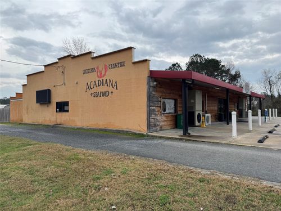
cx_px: 140
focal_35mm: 24
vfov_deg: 56.8
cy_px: 106
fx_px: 195
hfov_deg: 71.6
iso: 80
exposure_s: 1/1311
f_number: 1.78
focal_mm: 6.76
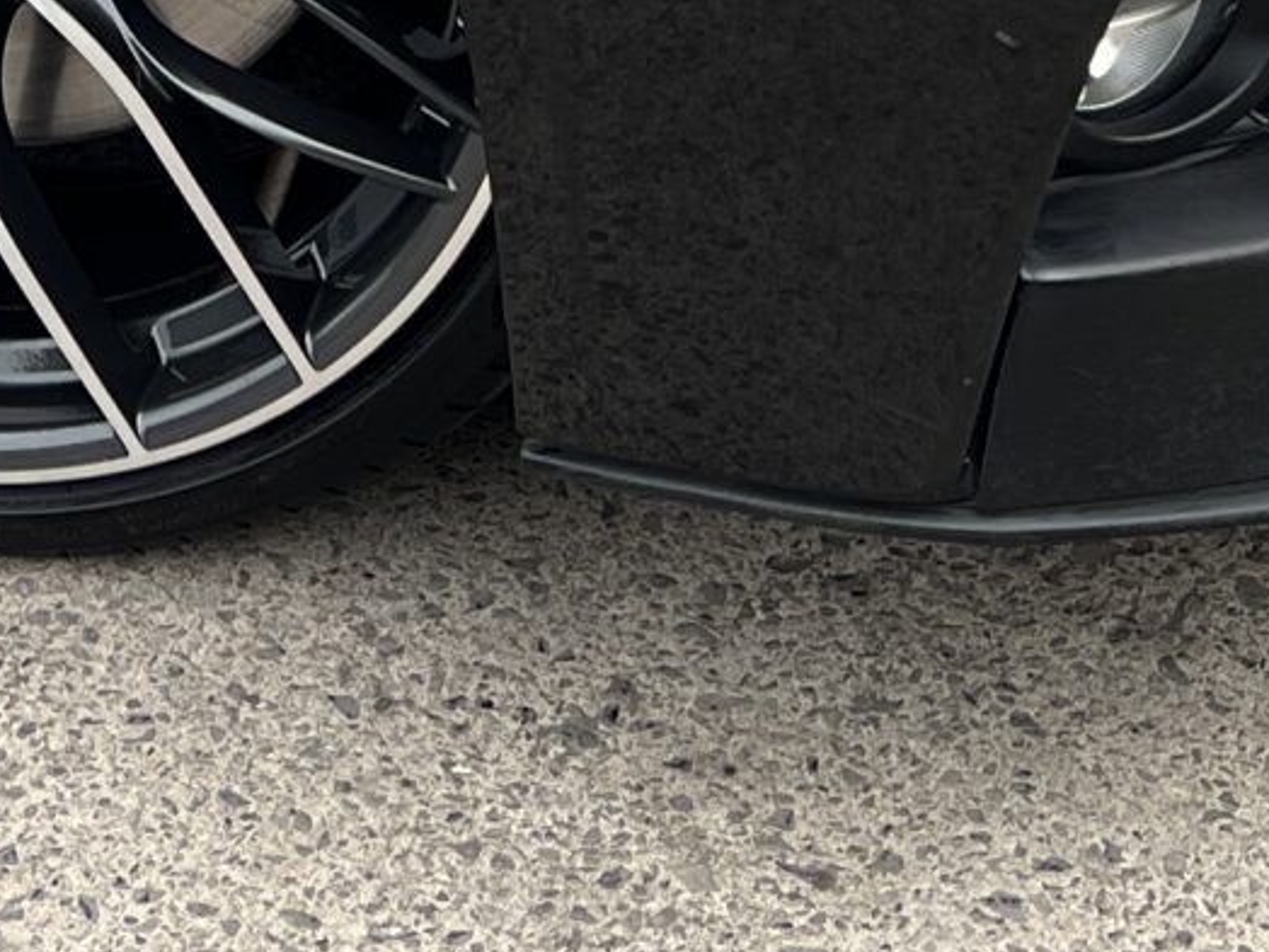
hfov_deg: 14.9
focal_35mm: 127
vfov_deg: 10.3
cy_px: -1240
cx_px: -341
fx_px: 4656
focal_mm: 5.7
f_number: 1.5
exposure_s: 1/833
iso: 50
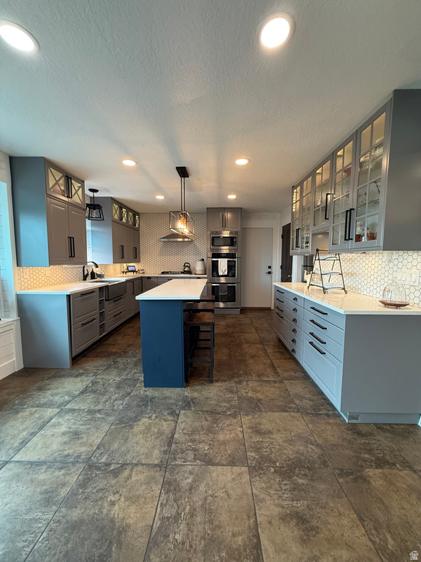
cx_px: 210
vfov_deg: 102.1
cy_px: 281
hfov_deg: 85.7
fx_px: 227
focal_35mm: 14
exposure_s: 1/120
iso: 200
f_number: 2.2
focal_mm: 2.22
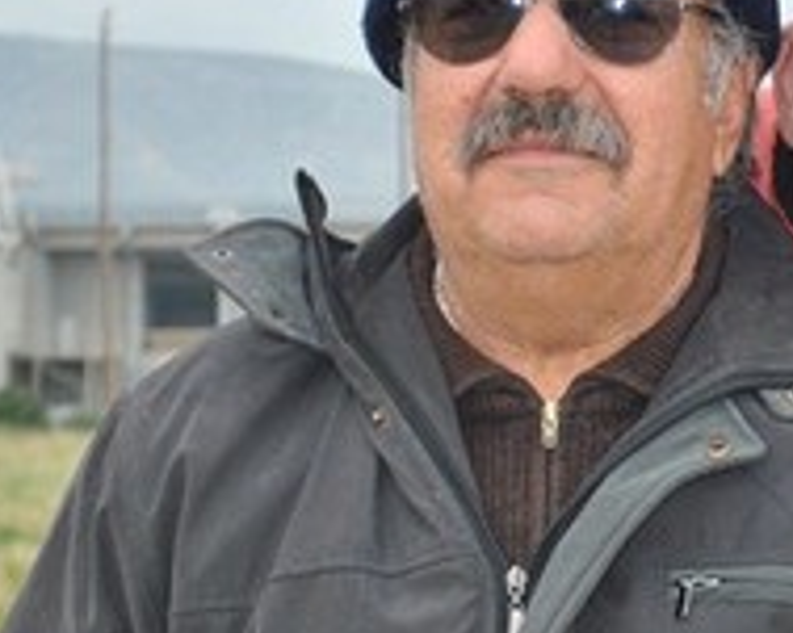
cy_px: 572
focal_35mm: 191
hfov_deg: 10.0
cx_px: 910
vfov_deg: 8.1
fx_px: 4480
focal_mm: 40
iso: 180
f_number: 5.3
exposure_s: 1/125
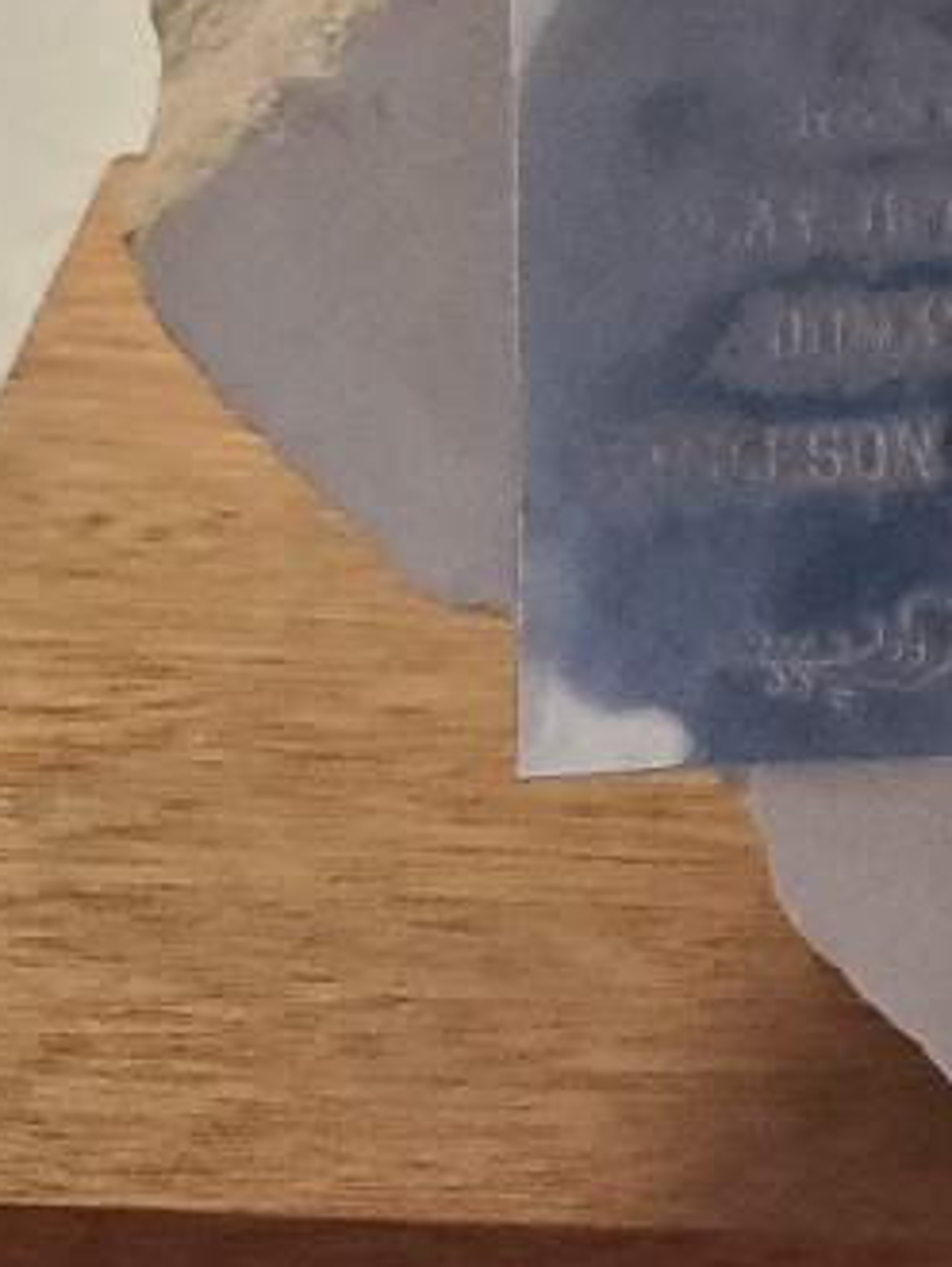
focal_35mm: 105
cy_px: 179
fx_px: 3845
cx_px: 1528
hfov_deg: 13.2
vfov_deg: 18.5
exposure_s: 1/40
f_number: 1.5
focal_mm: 4.3
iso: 400
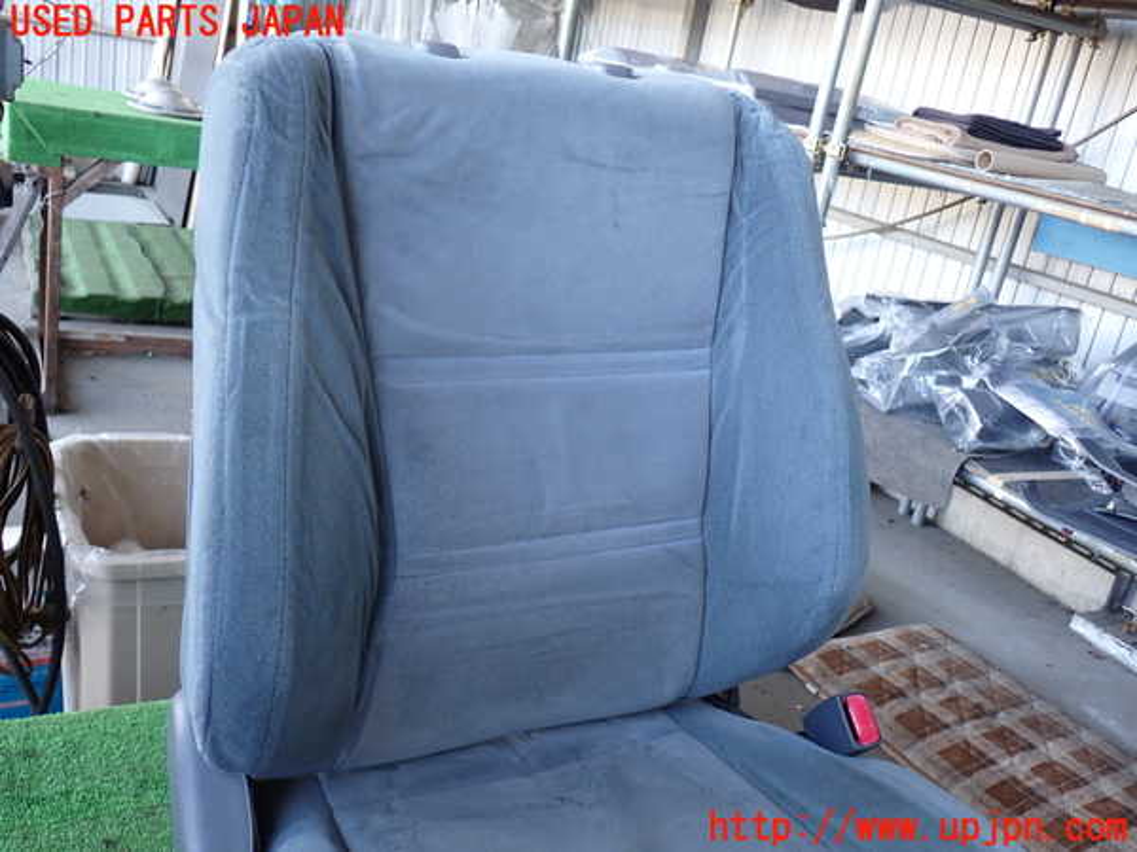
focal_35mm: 32
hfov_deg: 56.8
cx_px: 568
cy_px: 426
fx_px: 1051
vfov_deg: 44.2
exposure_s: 1/60
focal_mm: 5.79
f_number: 2.4
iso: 200
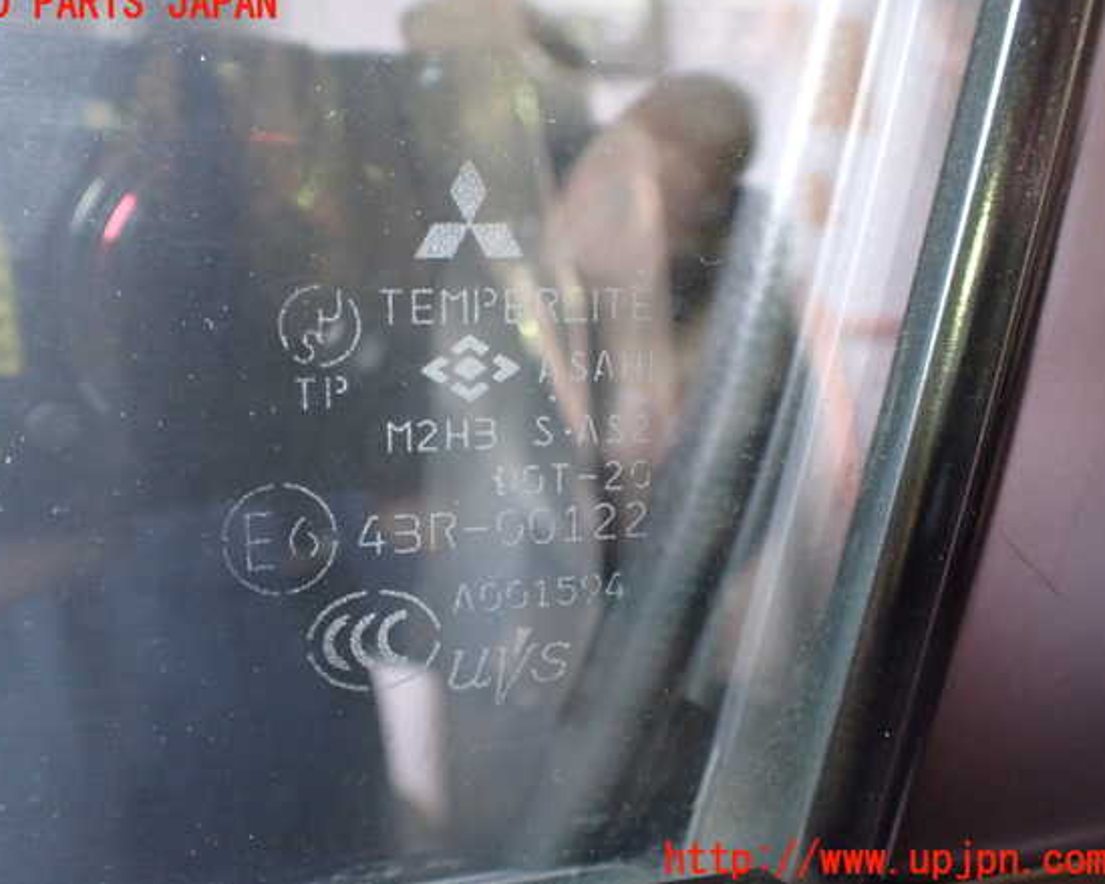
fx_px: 1046
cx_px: 515
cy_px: 433
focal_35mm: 32
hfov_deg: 55.6
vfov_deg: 45.8
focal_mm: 5.4
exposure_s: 1/30
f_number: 2.3
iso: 800
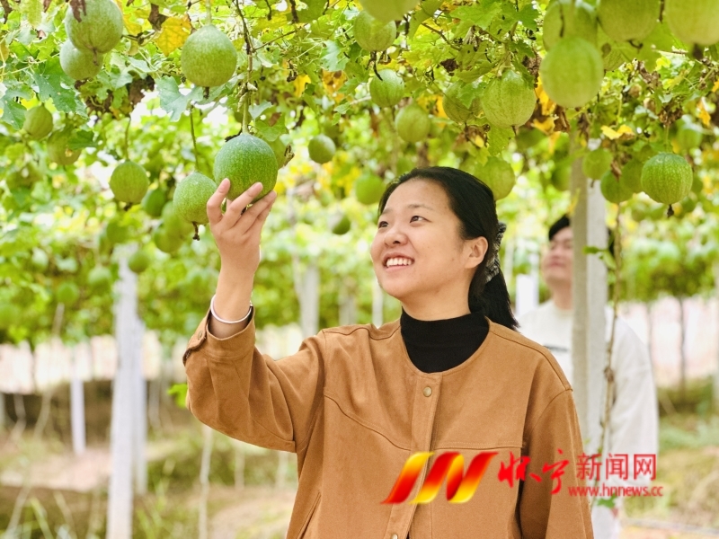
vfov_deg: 19.1
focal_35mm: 77
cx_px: 360
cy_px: 270
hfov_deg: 25.3
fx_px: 1599
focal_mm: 9
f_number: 2.8
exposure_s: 1/90
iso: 250
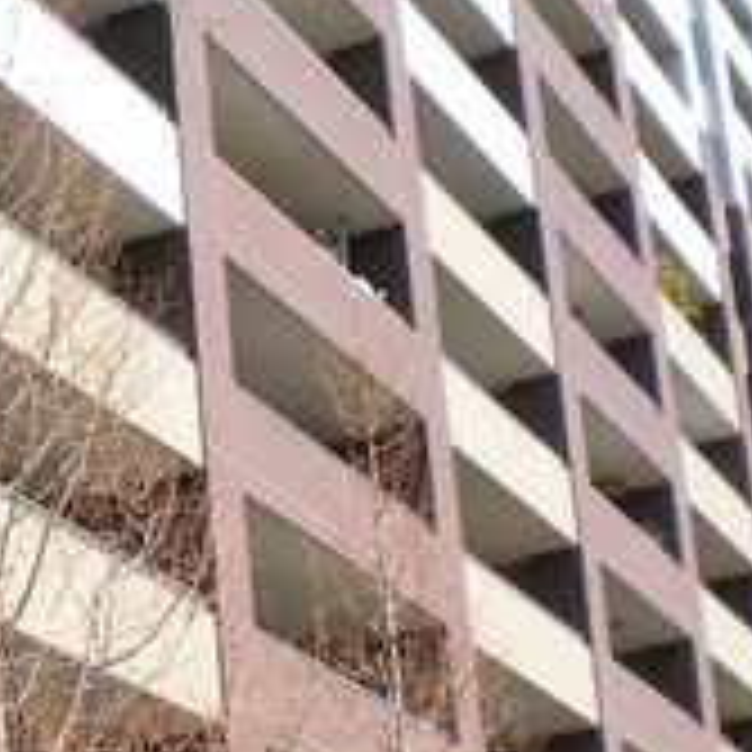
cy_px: 522
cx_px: -149
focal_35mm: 111
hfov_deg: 15.2
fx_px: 2728
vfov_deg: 15.7
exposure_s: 1/340
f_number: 4.6
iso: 80
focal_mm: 6.3
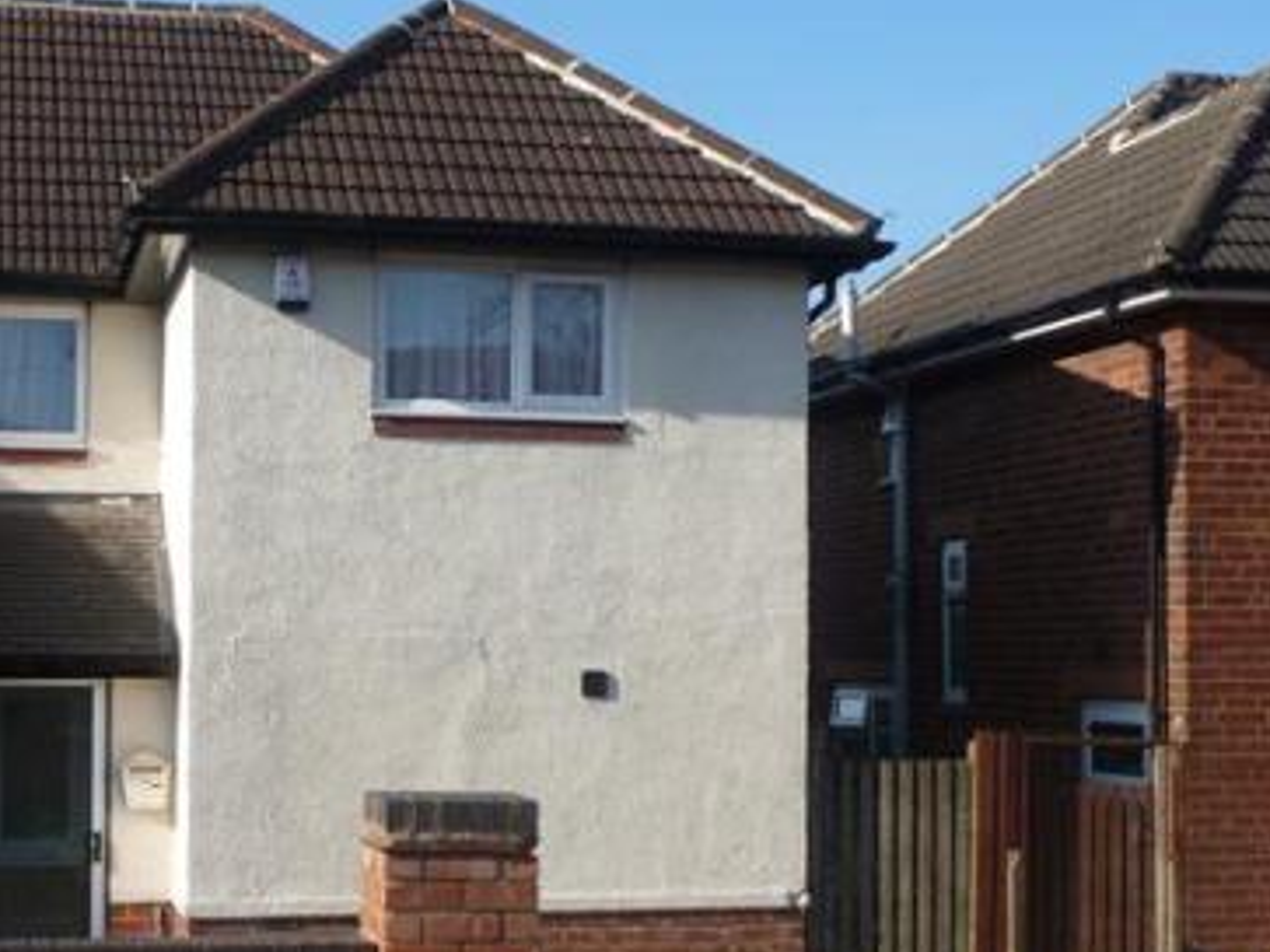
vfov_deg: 24.0
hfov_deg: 31.4
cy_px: 590
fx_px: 2237
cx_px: 394
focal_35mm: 61
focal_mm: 6.8
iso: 100
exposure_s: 1/500
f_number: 3.8
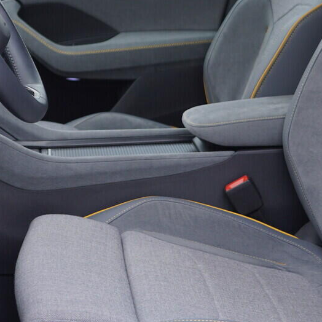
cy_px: 73
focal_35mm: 84
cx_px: 144
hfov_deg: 20.6
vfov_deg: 20.4
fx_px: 884
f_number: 2.8
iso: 125
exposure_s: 1/40
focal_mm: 24
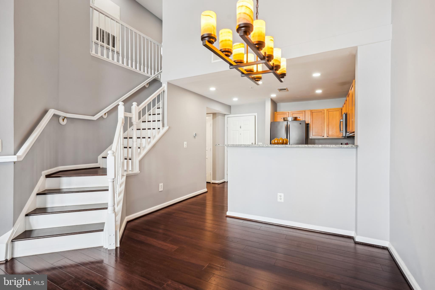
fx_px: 193
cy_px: 145
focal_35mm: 16
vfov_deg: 73.7
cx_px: 218
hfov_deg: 96.7
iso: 100
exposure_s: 1/4
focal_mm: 16
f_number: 8
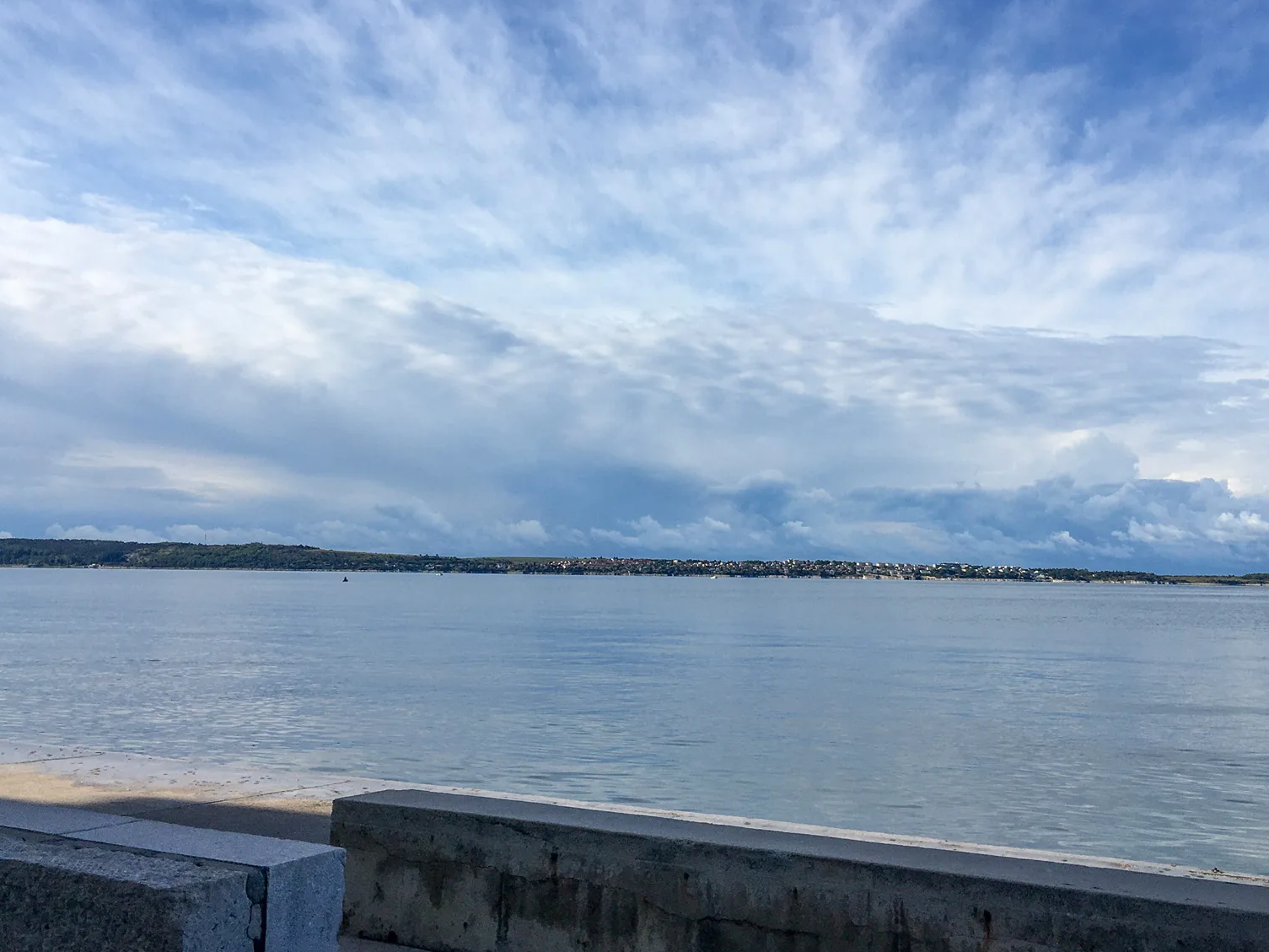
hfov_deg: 50.1
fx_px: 1357
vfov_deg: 38.5
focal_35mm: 37
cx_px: 657
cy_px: 385
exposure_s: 1/2200
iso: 25
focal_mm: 4.15
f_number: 2.2
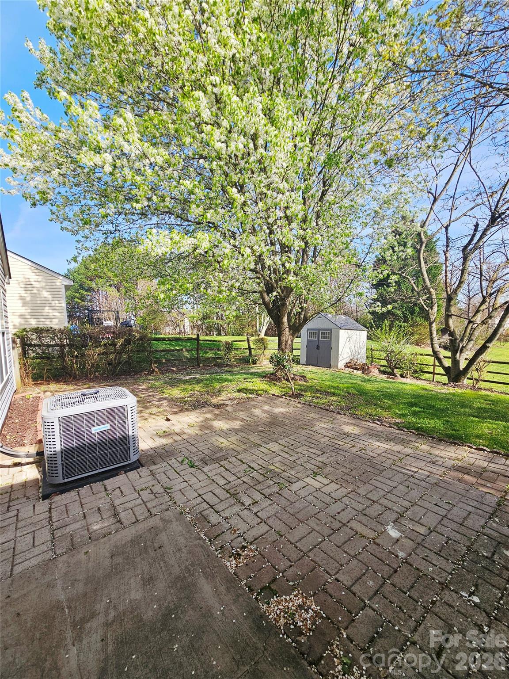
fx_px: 255
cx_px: 254
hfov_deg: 89.9
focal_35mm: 13
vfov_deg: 106.2
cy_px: 340
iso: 50
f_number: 2.2
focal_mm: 2.2
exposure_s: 1/909
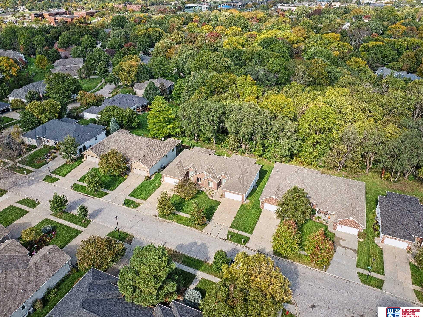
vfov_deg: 54.9
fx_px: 306
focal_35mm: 25
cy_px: 155
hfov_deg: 69.4
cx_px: 207
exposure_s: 1/60
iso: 100
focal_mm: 12.29
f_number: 2.8
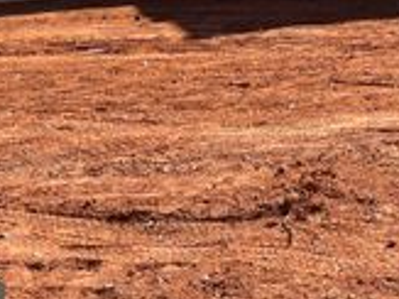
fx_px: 921
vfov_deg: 16.9
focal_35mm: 80
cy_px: -131
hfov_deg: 22.5
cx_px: 480
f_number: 1.6
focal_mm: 5.1
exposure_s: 1/1776
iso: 50
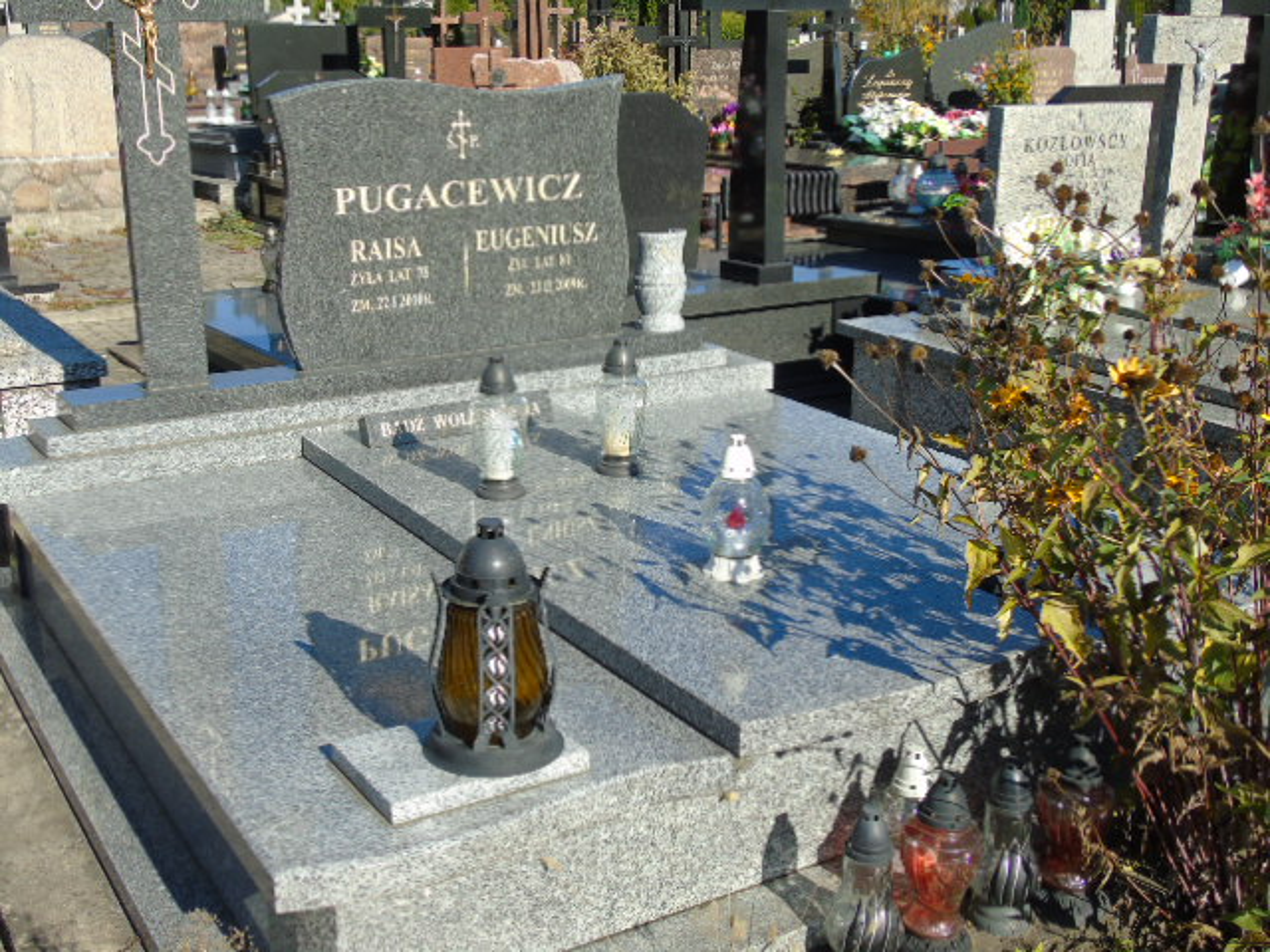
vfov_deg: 36.0
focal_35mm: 40
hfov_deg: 46.8
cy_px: 476
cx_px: 635
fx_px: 1468
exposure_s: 1/500
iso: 80
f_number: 3.9
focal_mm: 7.1
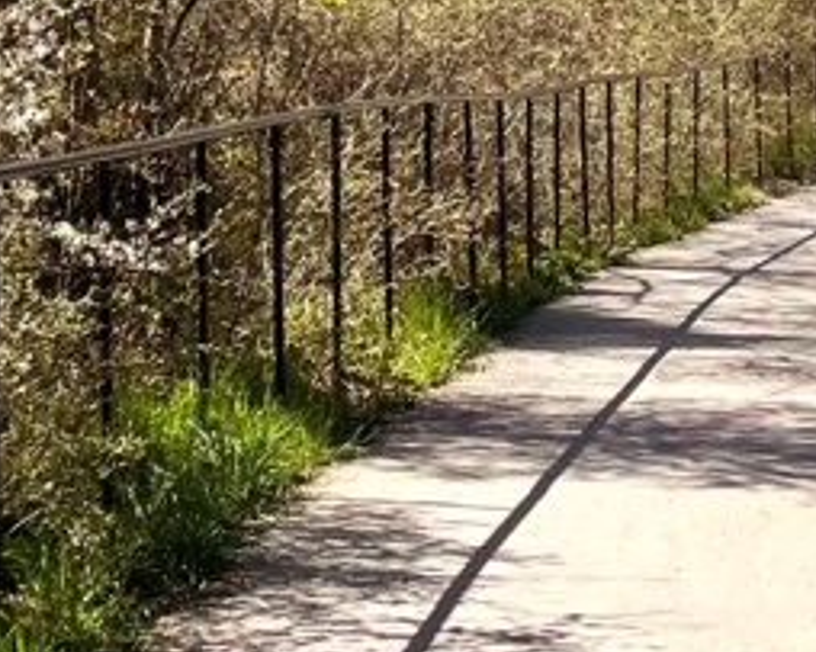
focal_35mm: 144
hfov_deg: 13.2
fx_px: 3476
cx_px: 0
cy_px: -607
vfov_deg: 10.0
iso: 32
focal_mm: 4.2
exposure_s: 1/2618
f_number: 1.6
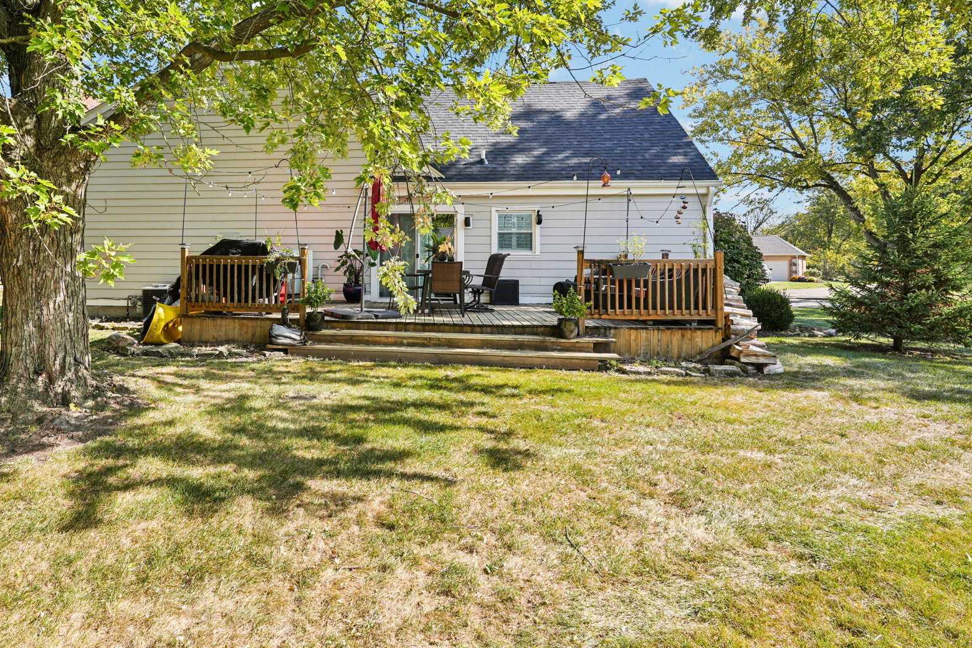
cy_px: 231
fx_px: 567
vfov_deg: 58.5
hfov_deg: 79.5
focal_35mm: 21
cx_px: 356
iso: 100
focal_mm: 16
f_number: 8
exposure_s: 1/80
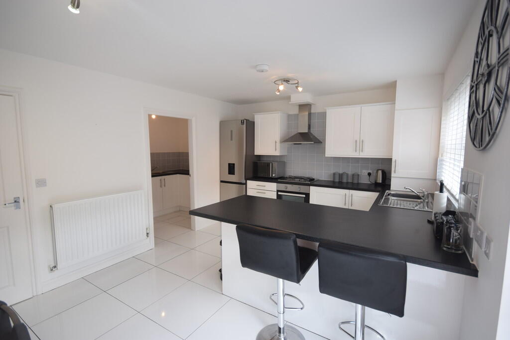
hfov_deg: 92.4
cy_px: 170
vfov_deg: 69.7
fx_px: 244
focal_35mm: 17
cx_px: 255
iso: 400
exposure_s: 1/125
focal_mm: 11.5
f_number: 5.6
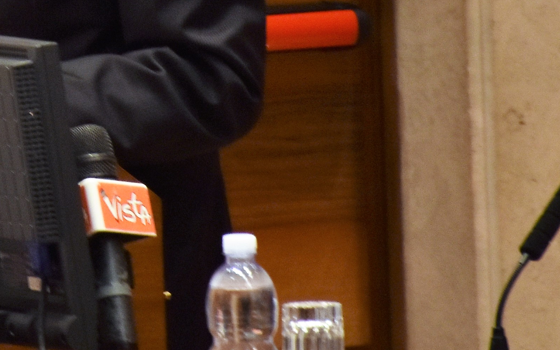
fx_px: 12347
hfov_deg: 2.6
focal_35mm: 809
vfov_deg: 1.6
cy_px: -167
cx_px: -112
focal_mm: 140
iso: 640
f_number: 5.6
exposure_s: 1/20
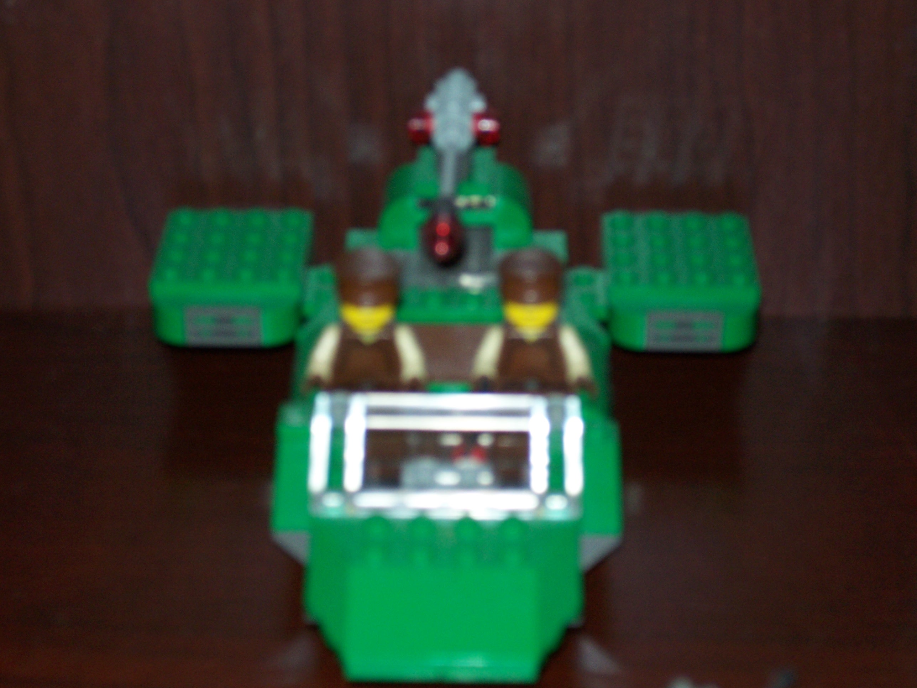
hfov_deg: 23.8
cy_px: 344
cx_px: 458
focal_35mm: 82
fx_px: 2172
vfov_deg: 18.0
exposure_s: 1/90
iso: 125
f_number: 4.1
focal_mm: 13.5
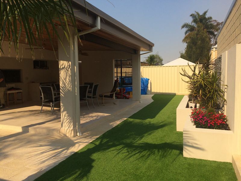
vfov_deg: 48.2
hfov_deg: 61.7
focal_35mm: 29
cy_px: 90
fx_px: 202
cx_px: 120
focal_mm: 4.15
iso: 32
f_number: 2.2
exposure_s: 1/2564
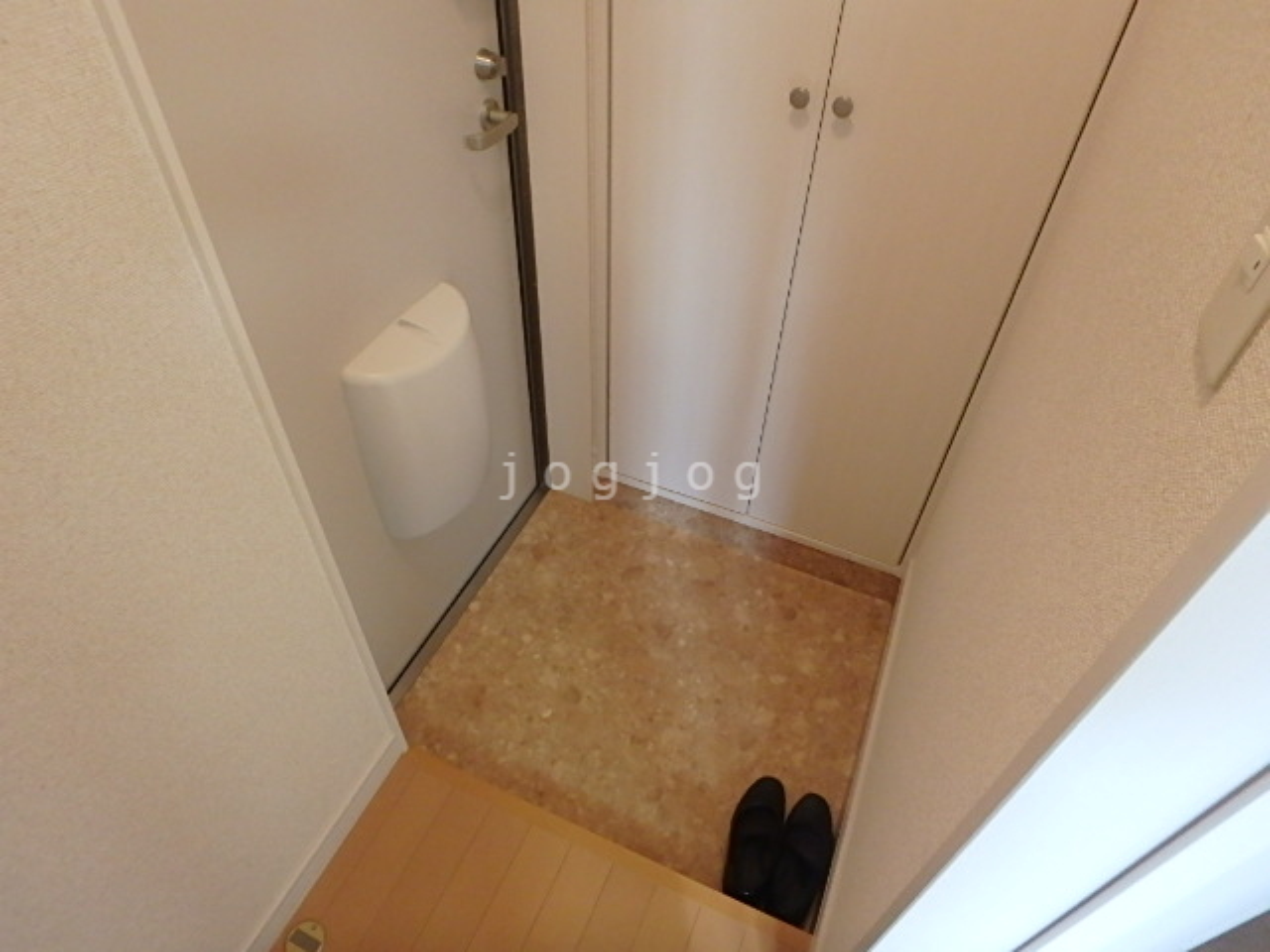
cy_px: 476
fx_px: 770
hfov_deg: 79.0
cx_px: 635
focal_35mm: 21
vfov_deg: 63.4
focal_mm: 3.7
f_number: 3.5
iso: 640
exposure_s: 1/30
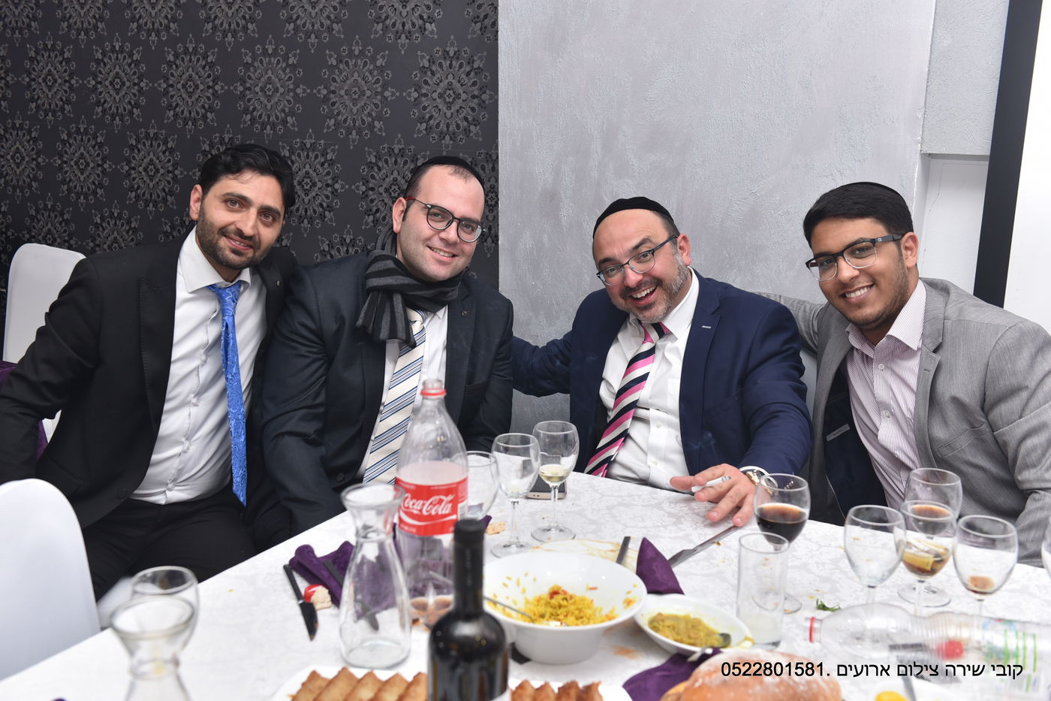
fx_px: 1168
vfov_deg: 33.4
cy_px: 350
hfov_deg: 48.5
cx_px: 526
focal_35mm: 40
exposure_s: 1/100
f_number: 4.5
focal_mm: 40
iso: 320
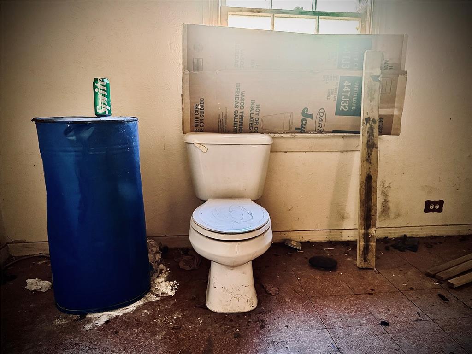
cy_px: 177
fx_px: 327
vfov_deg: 56.8
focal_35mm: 24
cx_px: 236
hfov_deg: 71.6
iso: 800
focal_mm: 6.76
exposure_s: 1/47
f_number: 1.78
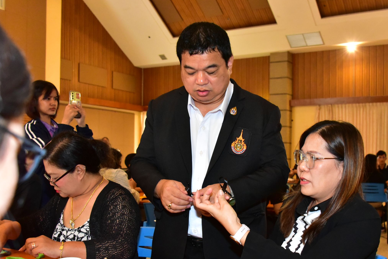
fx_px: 453
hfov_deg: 46.2
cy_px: 158
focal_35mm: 42
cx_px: 230
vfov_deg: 31.8
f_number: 6.3
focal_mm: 34
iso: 8000
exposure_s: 1/100
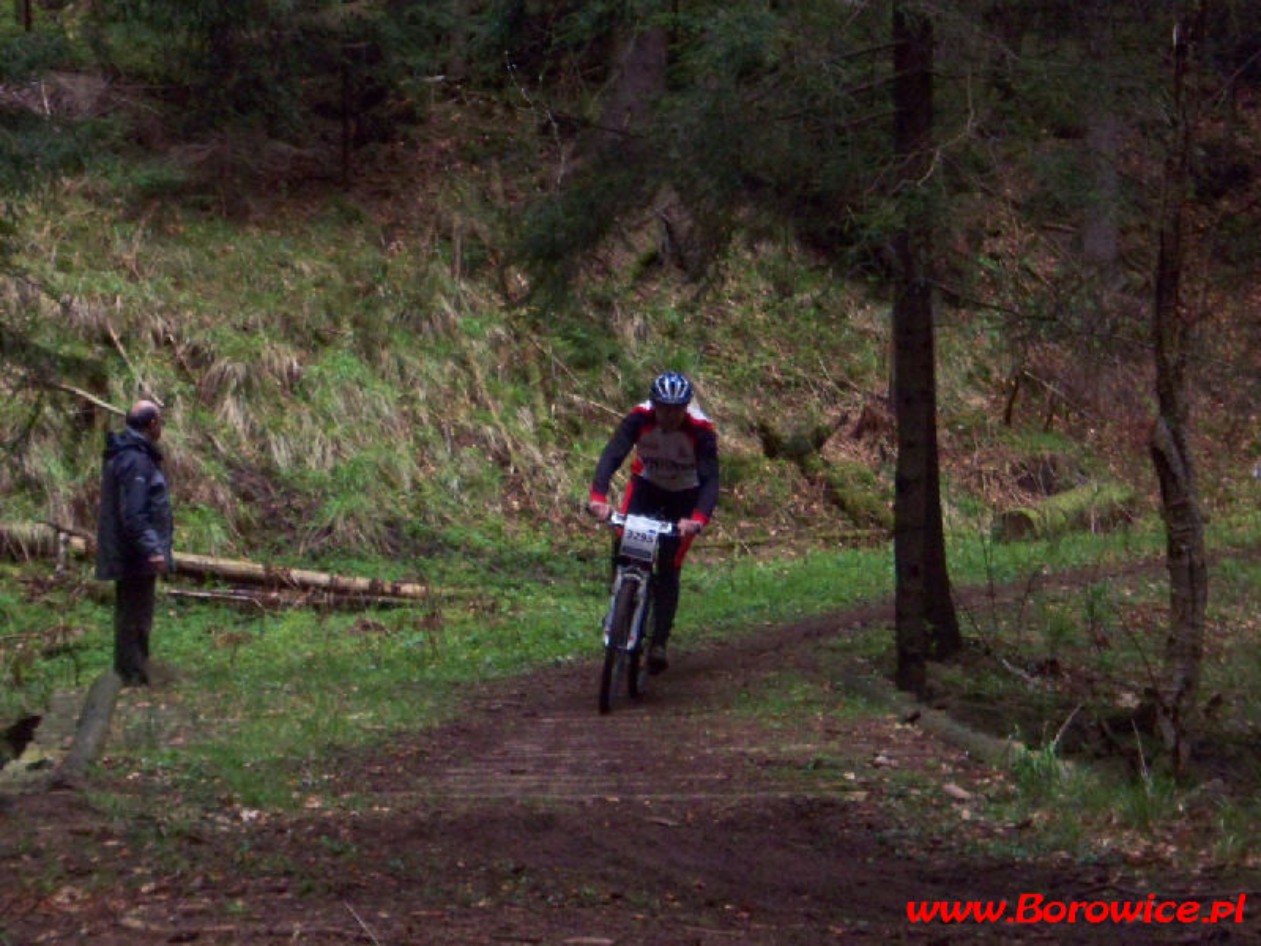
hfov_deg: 16.8
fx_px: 4262
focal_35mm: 117
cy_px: 473
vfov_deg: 12.7
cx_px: 630
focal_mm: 19.2
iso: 400
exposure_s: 1/125
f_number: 4.4
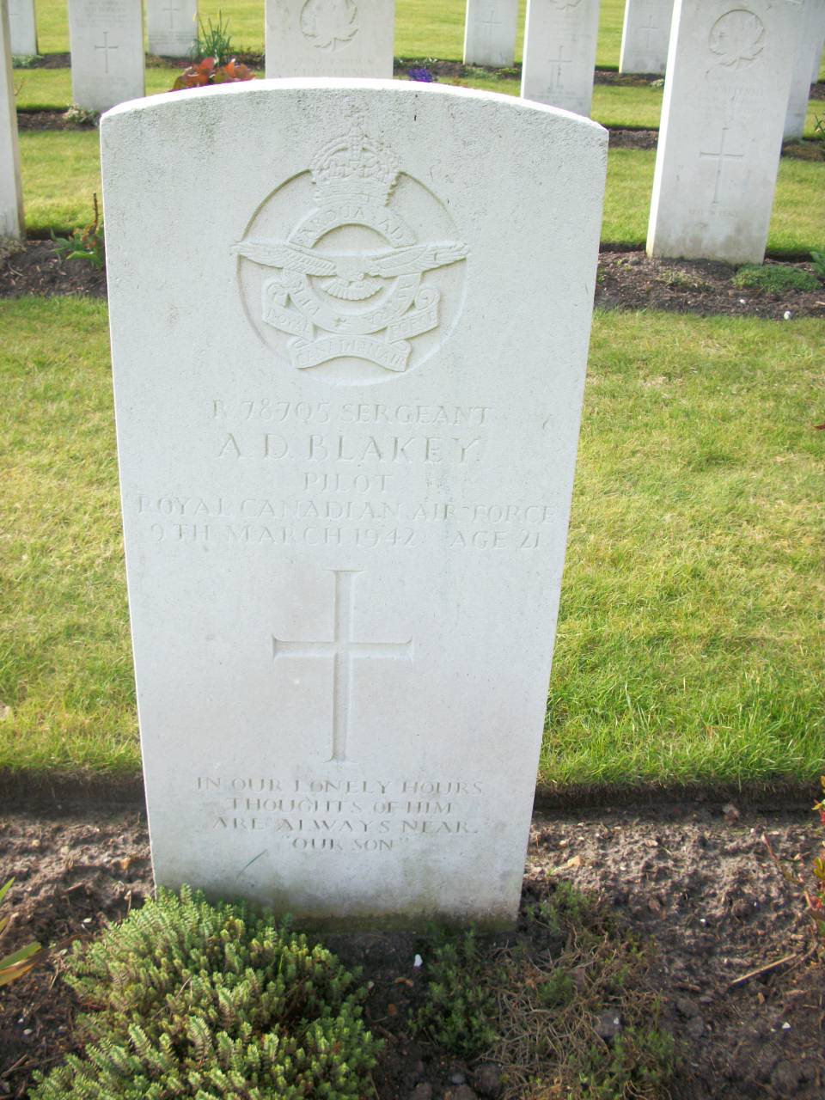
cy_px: 550
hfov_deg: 40.7
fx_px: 1112
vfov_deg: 52.6
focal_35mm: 35
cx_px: 412
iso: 80
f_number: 3.1
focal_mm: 6.3
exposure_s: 1/125
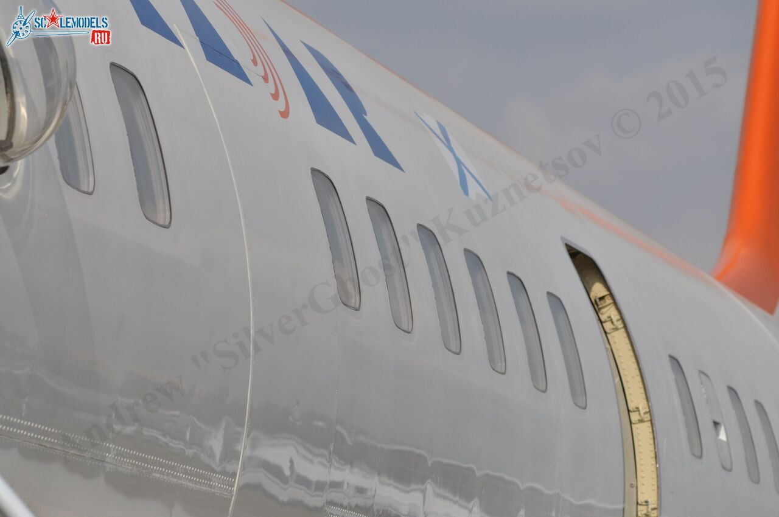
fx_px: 4700
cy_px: 258
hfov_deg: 9.5
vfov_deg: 6.3
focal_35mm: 218
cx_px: 390
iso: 200
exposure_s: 1/1250
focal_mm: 145
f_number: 8
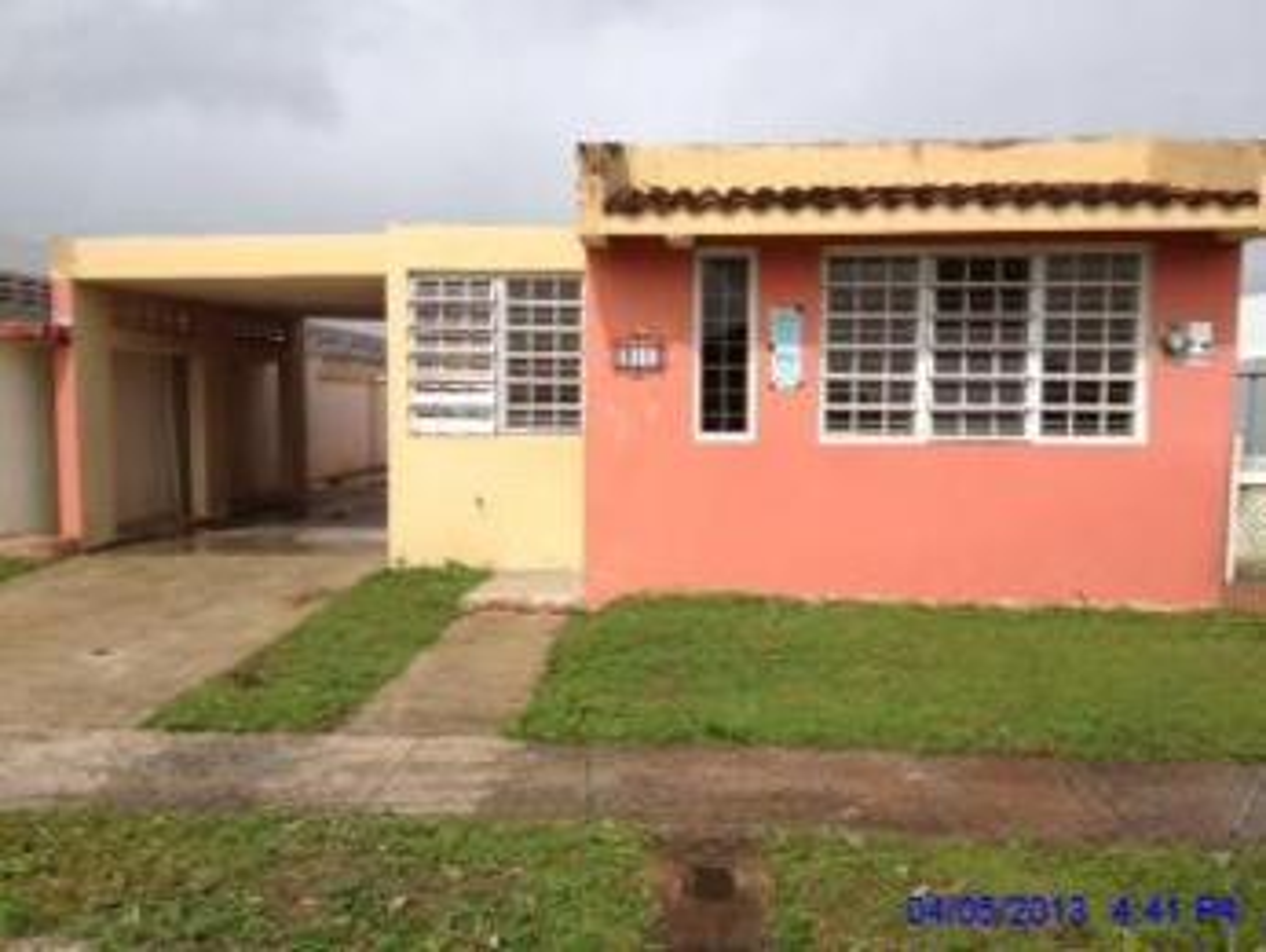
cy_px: 476
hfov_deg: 52.6
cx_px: 633
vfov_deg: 40.7
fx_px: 1281
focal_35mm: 35
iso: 64
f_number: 2.4
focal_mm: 4.28
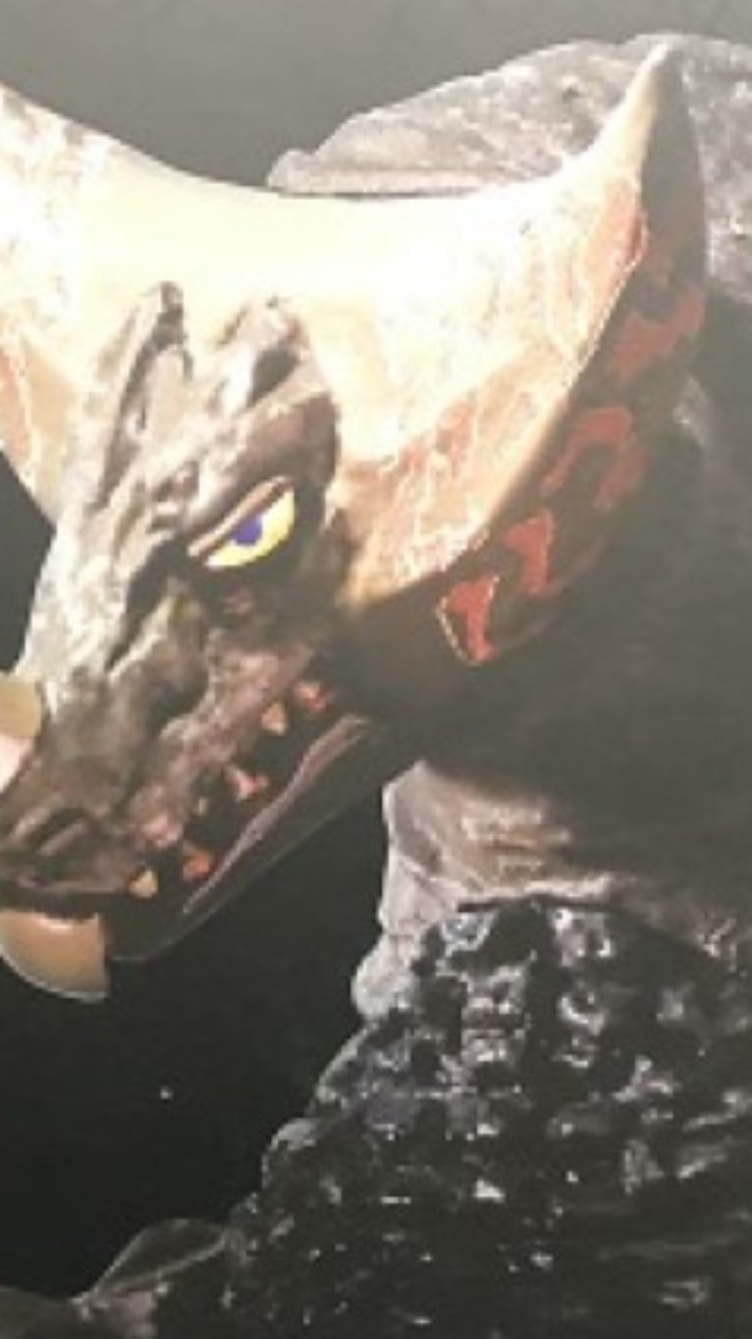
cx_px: 221
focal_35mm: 72
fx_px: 2556
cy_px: 910
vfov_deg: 29.1
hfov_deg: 16.7
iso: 80
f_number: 1.8
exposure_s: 1/8
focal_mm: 3.99
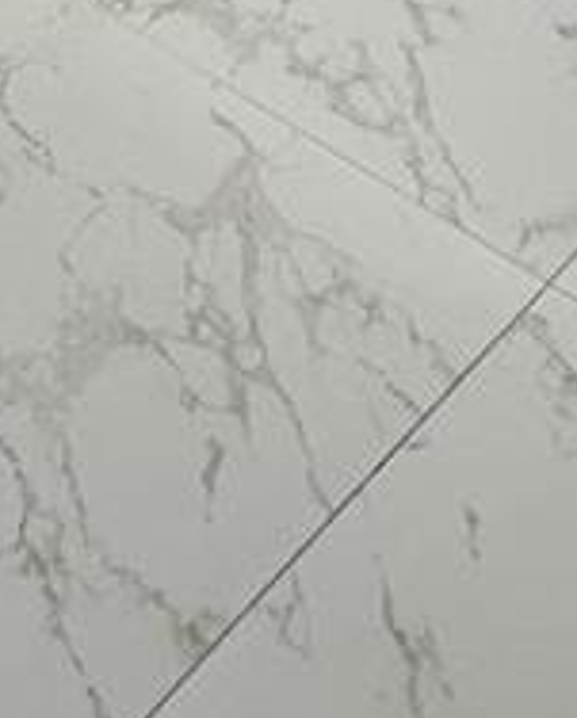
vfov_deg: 16.5
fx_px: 1853
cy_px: -729
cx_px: 96
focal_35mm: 87
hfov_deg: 17.5
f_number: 2.2
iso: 80
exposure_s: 1/120
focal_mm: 2.22
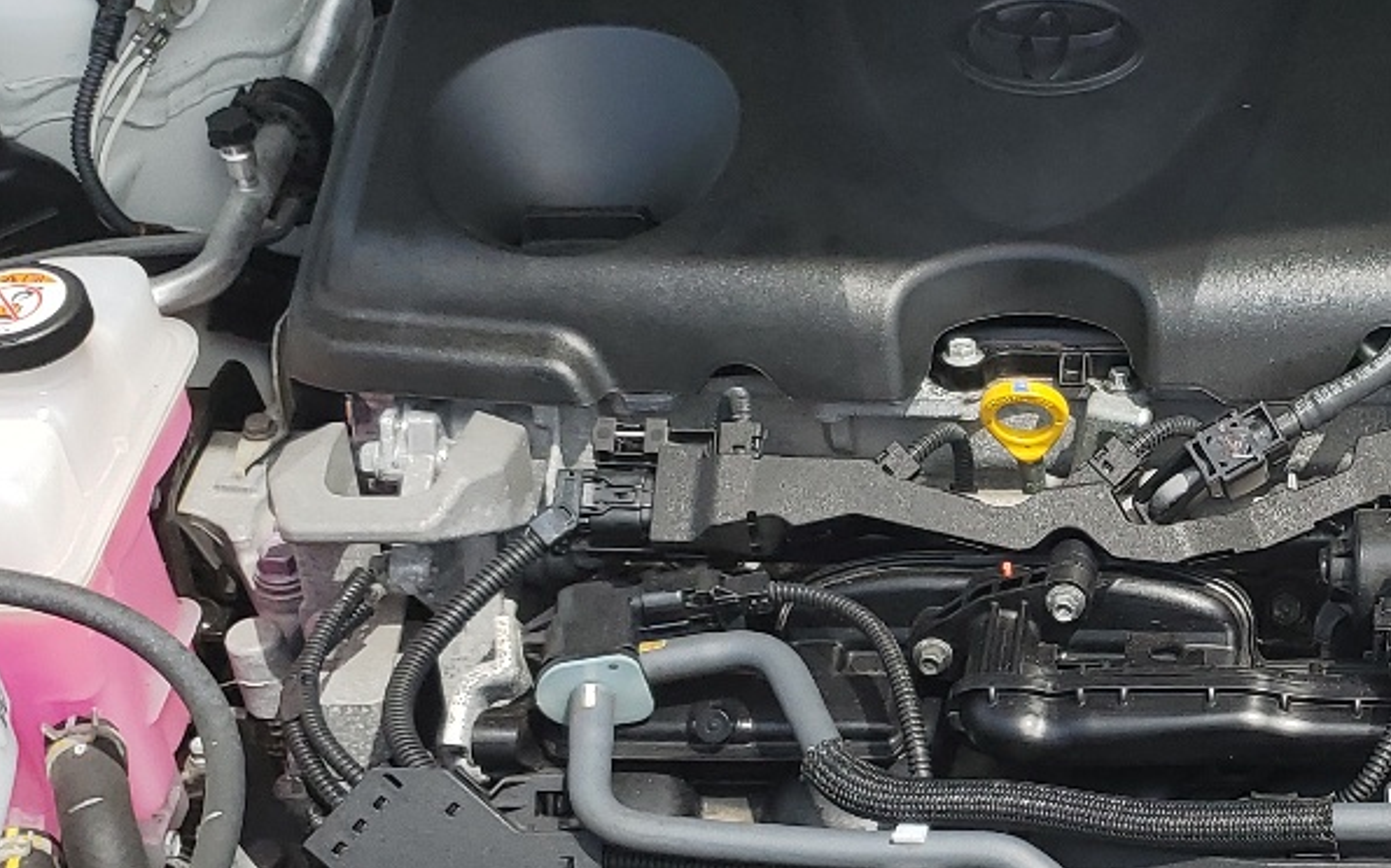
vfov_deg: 17.5
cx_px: 1363
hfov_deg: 26.5
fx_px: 2804
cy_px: 597
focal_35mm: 74
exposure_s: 1/2500
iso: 50
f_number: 1.5
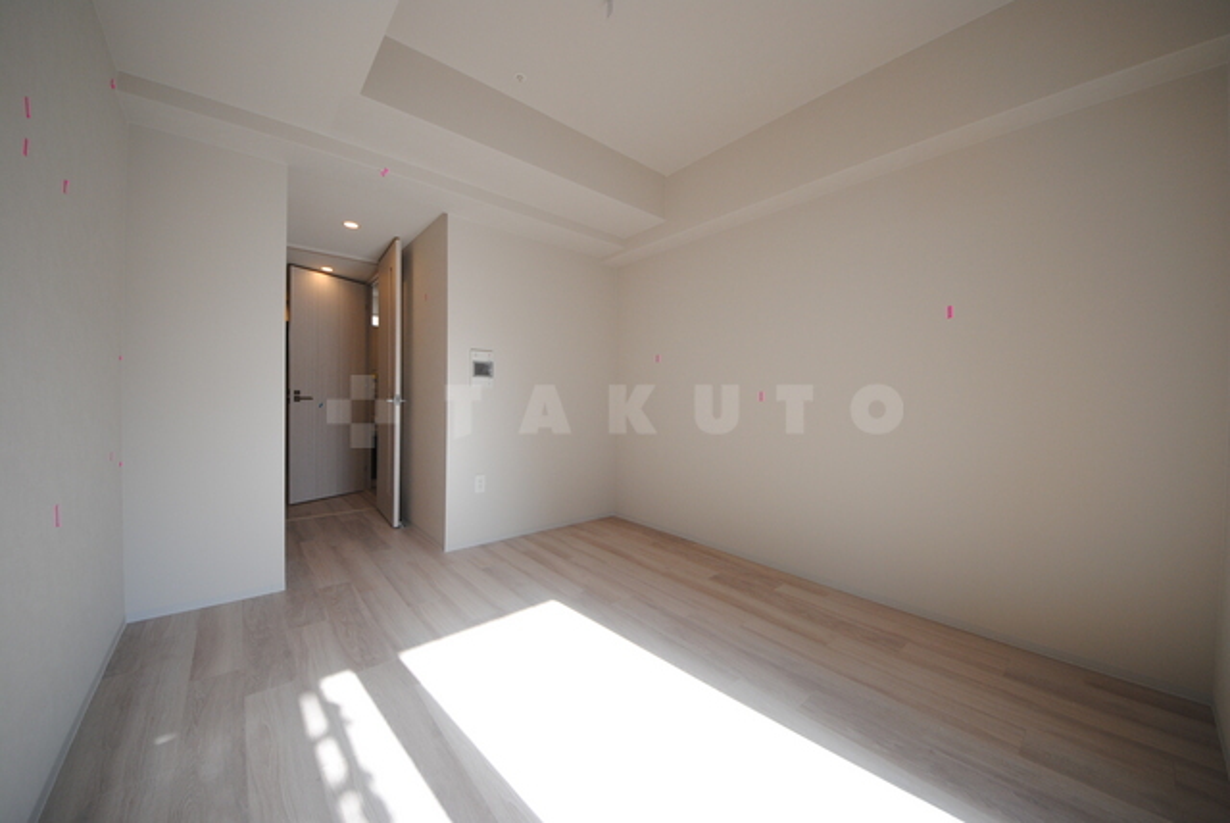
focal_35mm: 12
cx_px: 615
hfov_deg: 112.6
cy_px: 412
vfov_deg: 90.1
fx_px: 410
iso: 200
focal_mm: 8
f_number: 5
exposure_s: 1/100
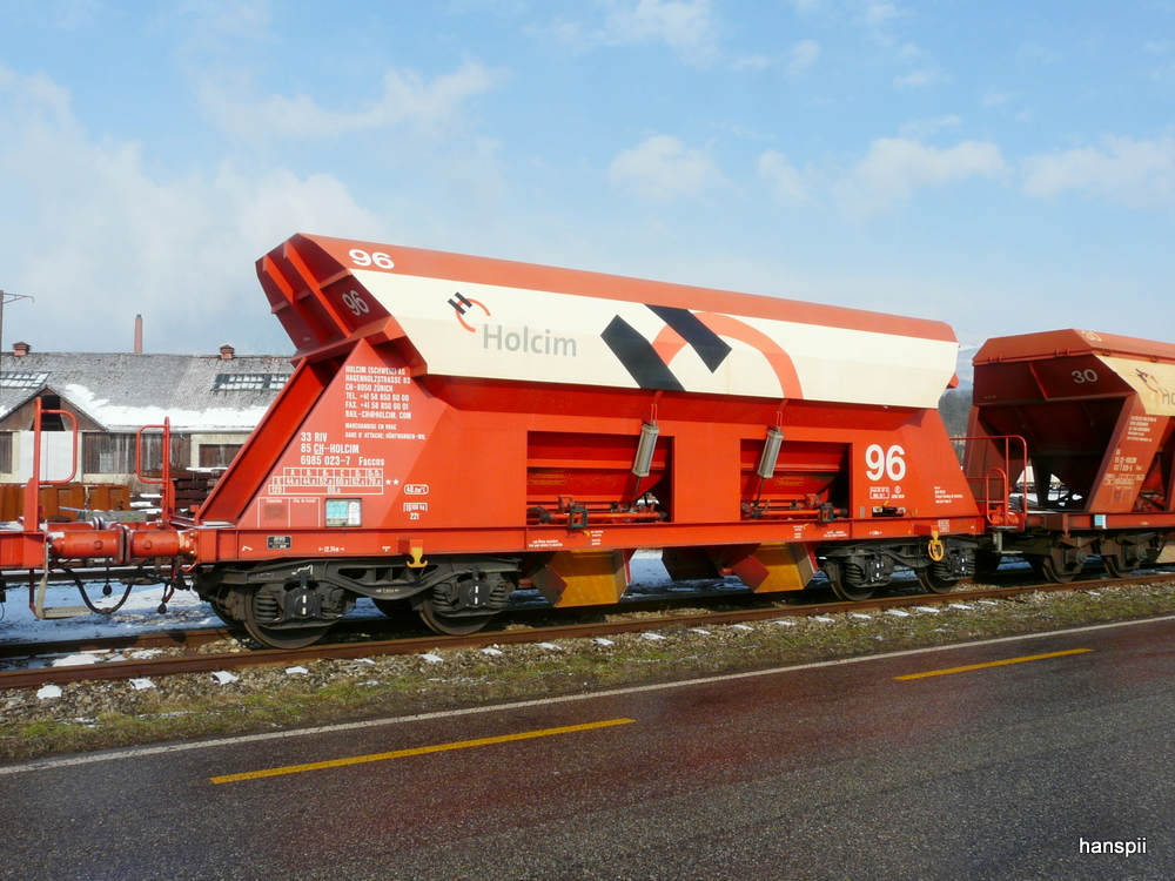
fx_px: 984
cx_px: 588
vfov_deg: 48.2
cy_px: 440
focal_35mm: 29
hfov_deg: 61.7
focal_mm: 4.8
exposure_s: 1/400
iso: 100
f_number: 7.1
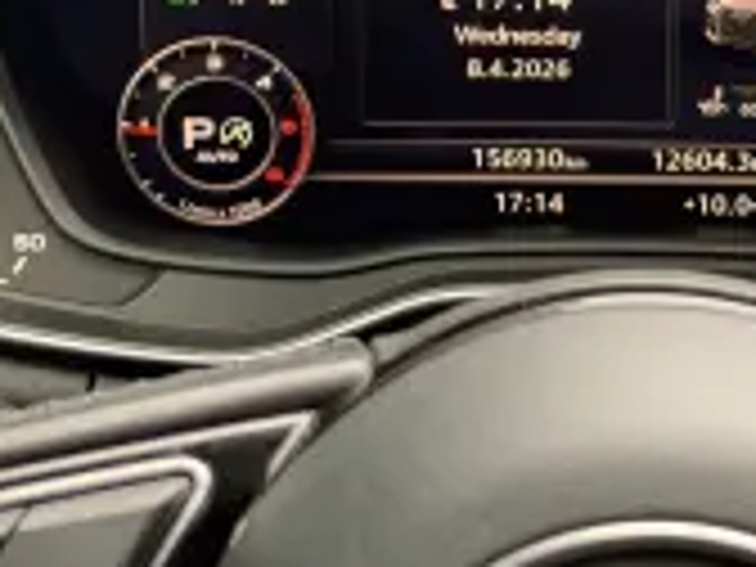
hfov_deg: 18.9
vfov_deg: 14.2
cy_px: 4
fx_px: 2249
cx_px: 626
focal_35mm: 103
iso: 160
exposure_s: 1/73
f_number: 1.78
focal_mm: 6.76
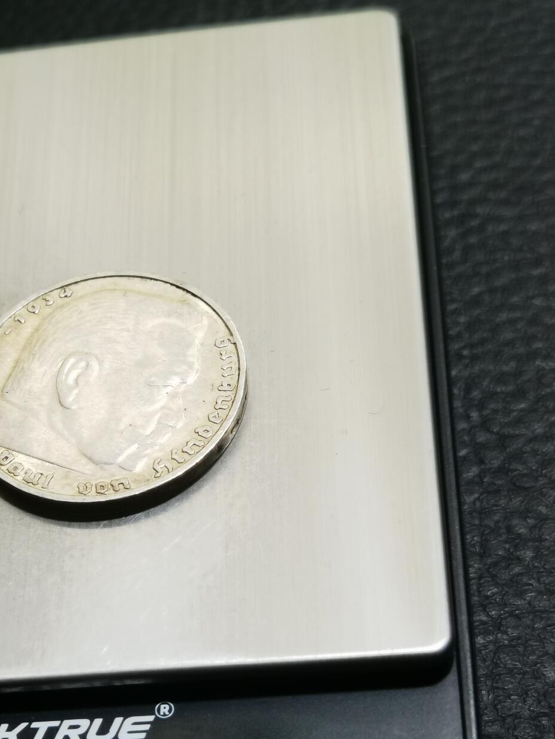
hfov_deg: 20.9
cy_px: 480
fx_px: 1496
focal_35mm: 70
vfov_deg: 27.6
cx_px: 155
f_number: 1.9
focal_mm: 6.67
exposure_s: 1/100
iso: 100
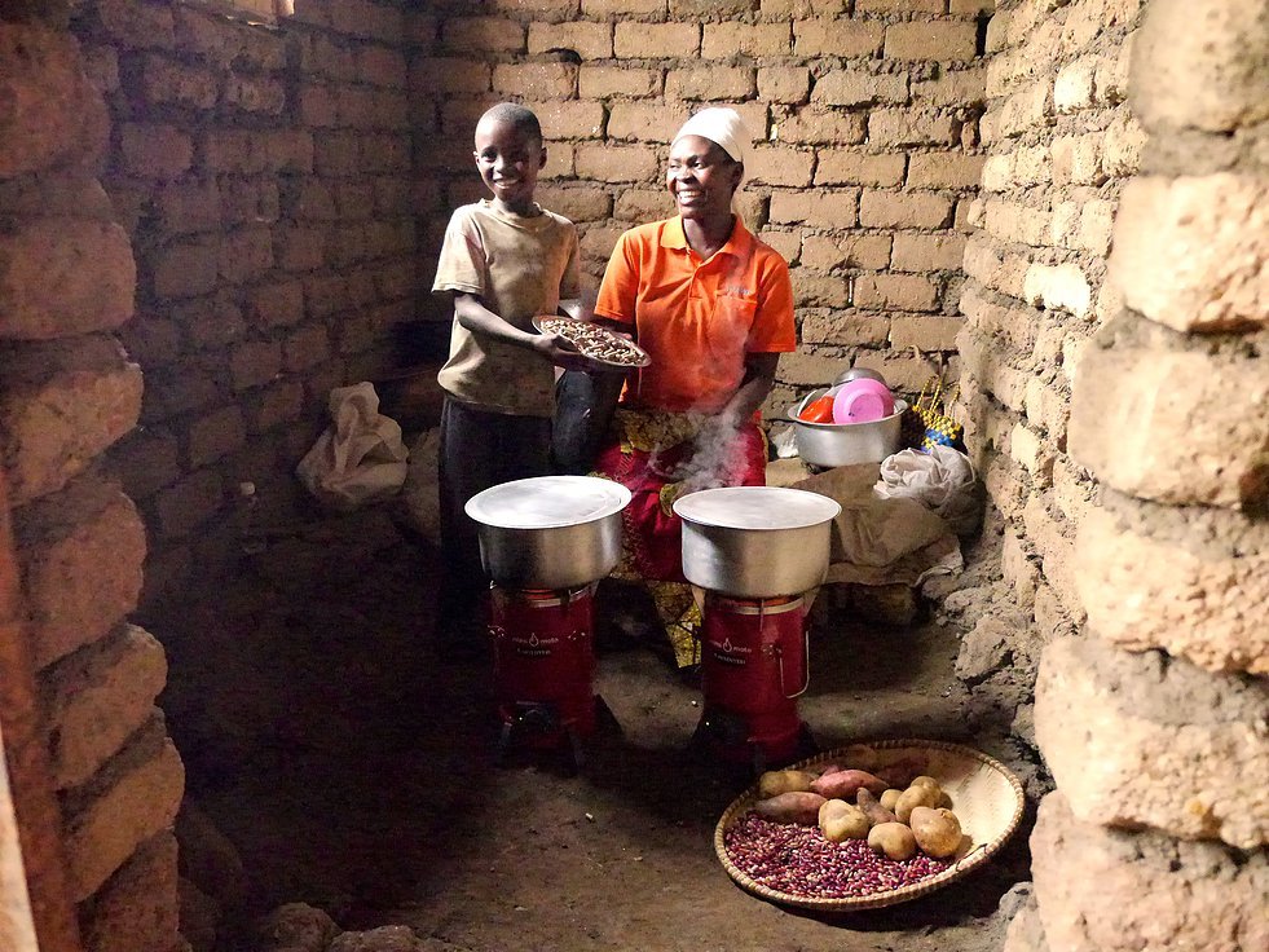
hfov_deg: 63.4
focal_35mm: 28
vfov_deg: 49.8
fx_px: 1027
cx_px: 634
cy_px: 476
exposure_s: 1/160
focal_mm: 14
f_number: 2.8
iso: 12800
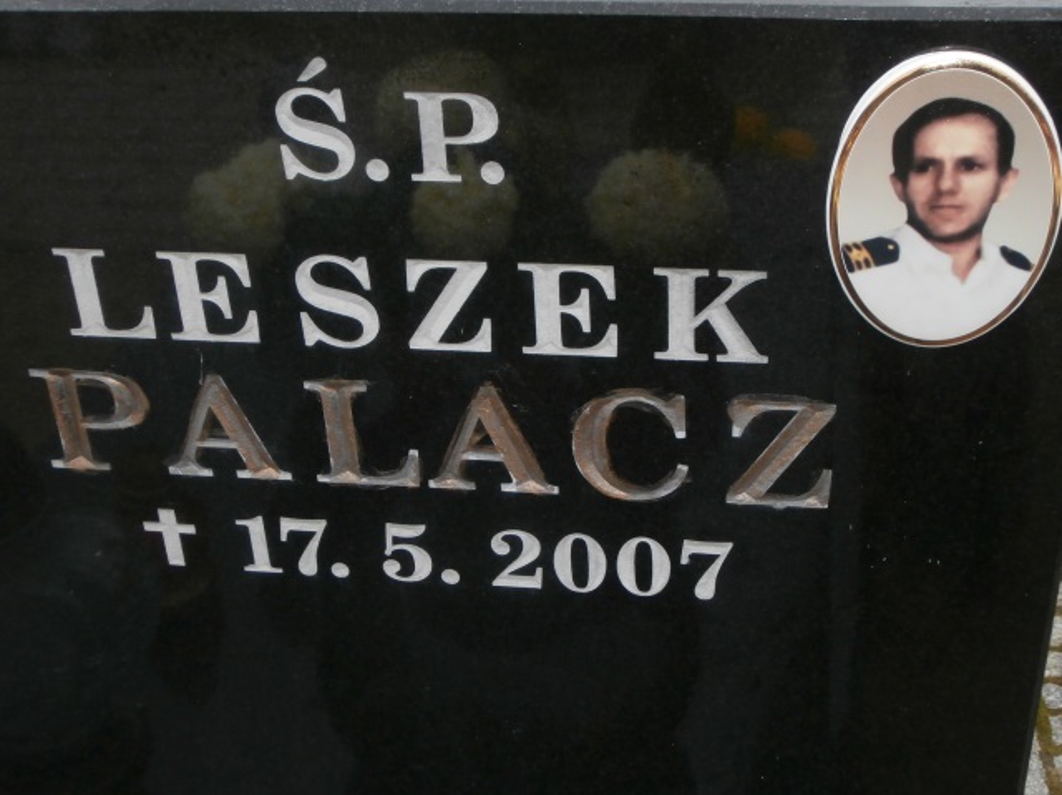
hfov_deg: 40.5
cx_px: 531
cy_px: 398
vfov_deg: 30.8
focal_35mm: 47
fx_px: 1441
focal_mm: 8.29
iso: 200
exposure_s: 1/40
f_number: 4.2
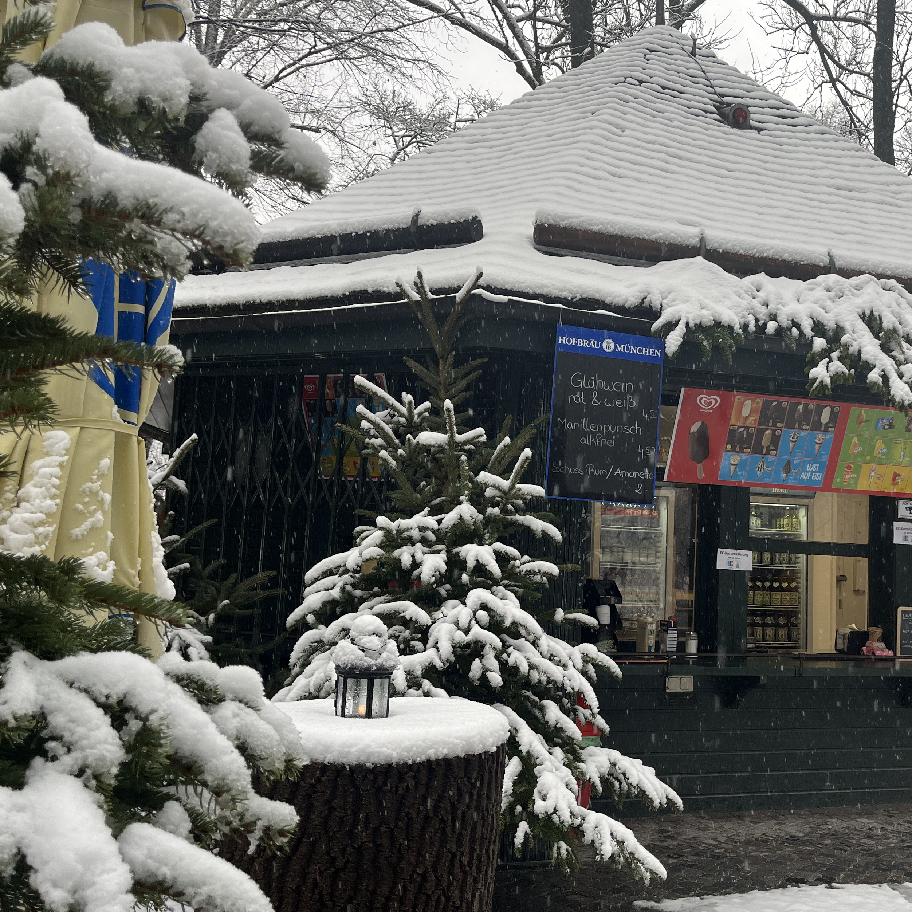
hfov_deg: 44.0
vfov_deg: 44.9
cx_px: 640
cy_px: 441
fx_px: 1103
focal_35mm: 37
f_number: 1.6
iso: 40
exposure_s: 1/203
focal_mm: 5.1
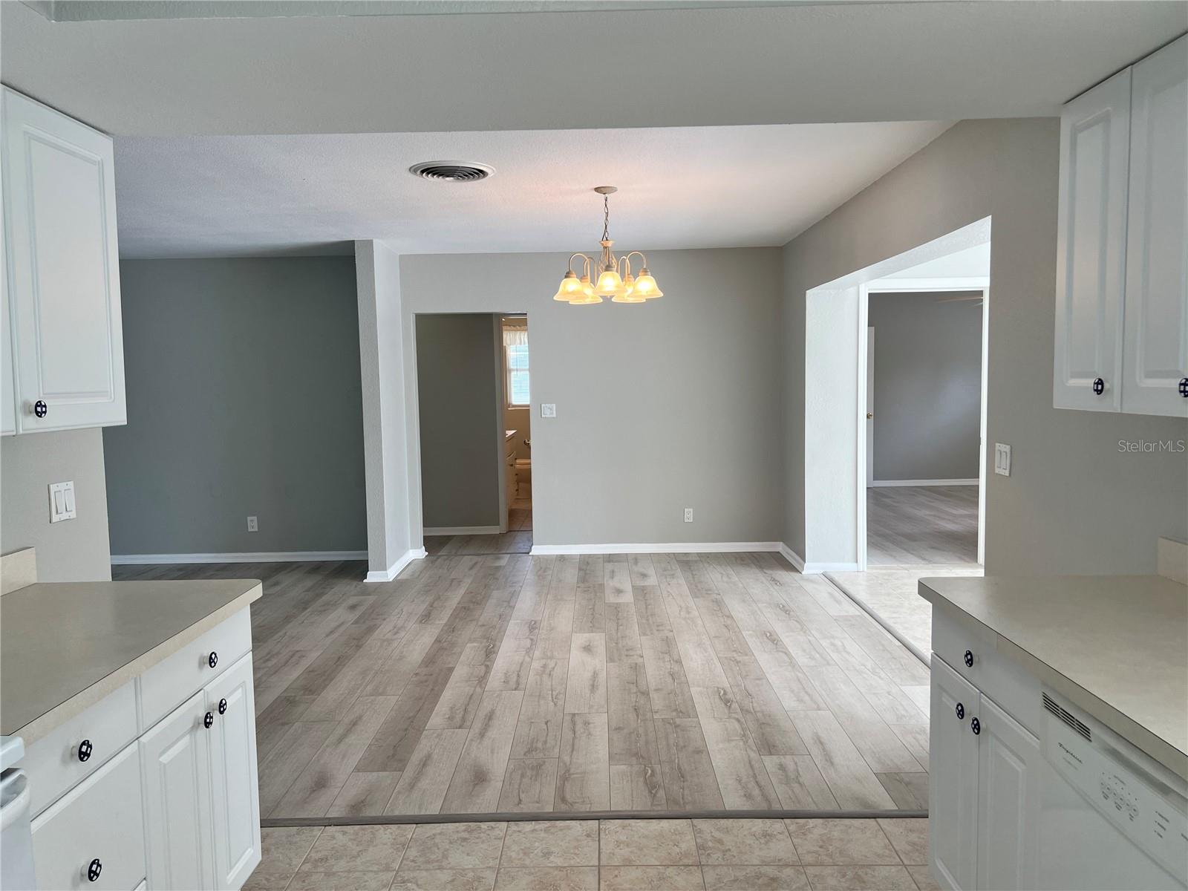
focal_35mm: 26
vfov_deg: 53.1
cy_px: 446
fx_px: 892
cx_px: 594
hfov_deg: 67.3
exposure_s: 1/130
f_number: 1.5
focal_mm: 5.7
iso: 50
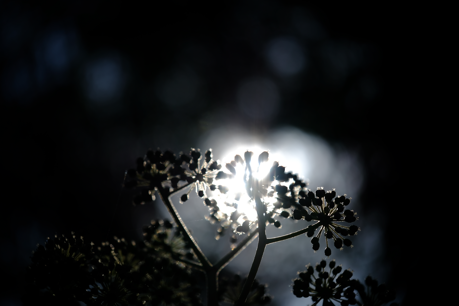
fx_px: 1530
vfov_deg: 11.4
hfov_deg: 17.1
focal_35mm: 120
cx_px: 230
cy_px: 153
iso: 100
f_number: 2.8
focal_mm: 80
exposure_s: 1/6400
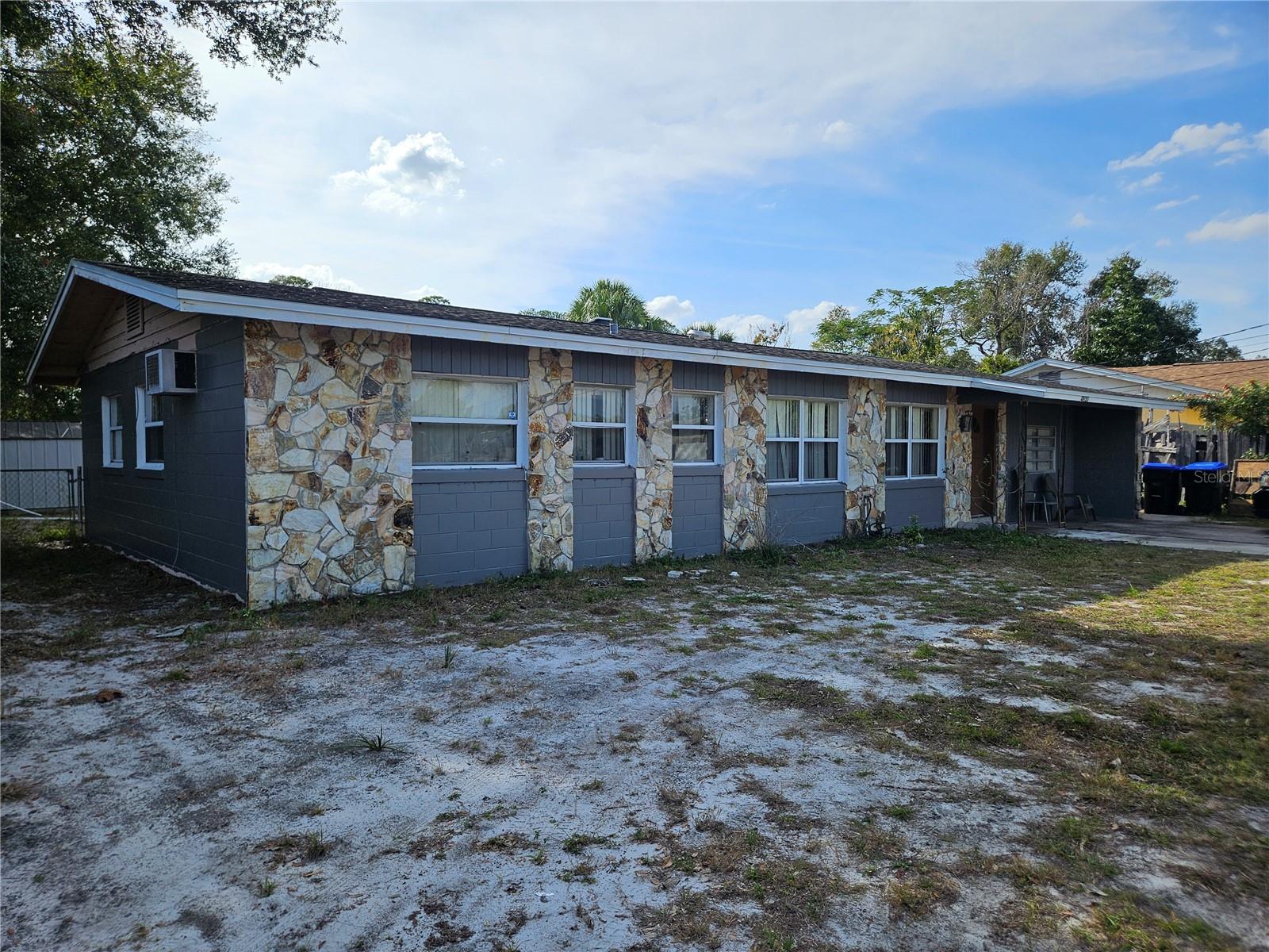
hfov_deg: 73.9
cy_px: 476
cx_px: 634
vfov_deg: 58.9
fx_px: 843
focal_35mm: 23
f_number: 1.8
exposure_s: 1/2054
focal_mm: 5.4
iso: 25
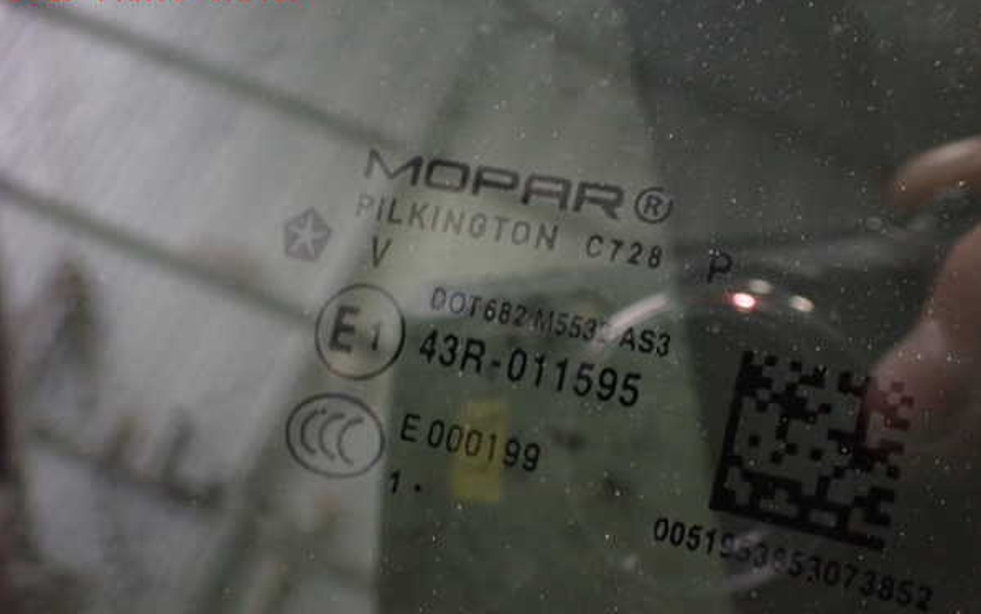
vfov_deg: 39.4
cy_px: 339
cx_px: 492
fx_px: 856
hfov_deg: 59.6
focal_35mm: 32
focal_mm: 5.4
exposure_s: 1/40
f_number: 2.3
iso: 800
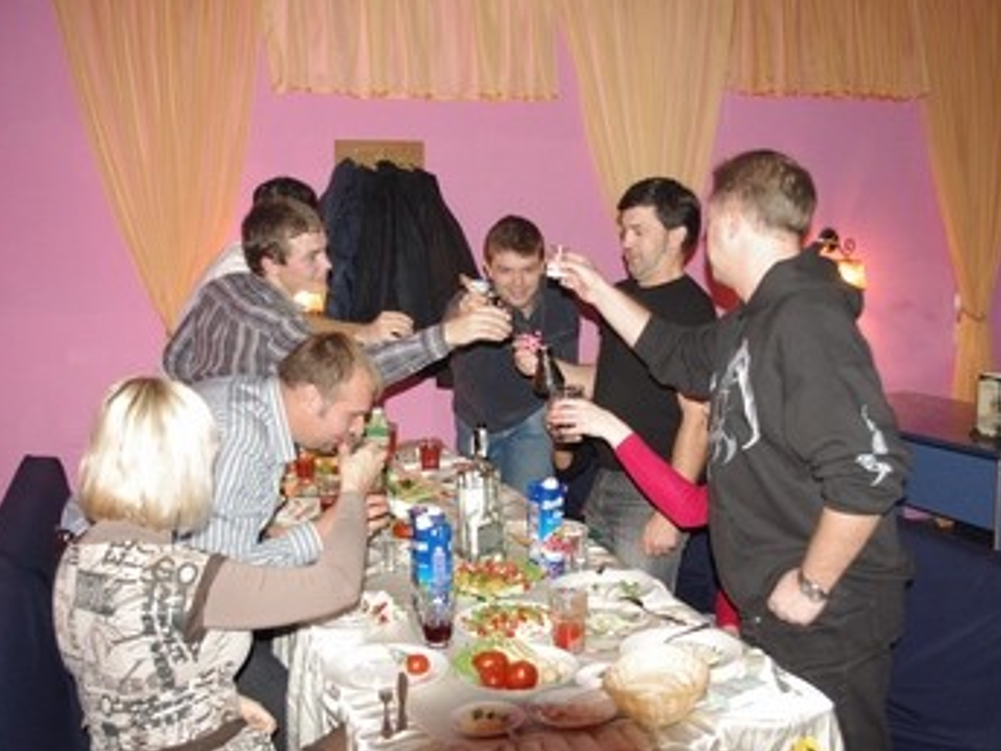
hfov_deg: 48.9
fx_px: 1099
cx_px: 544
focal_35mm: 38
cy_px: 373
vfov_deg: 37.7
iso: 800
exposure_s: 1/20
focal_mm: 23.13
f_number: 4
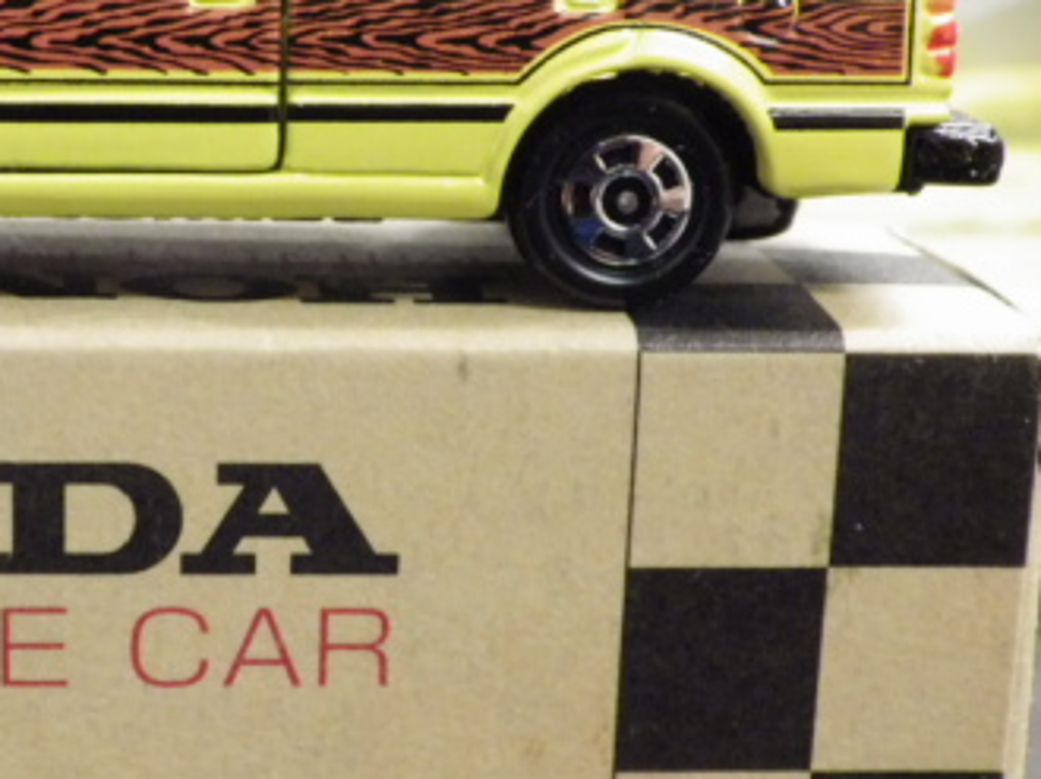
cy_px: 435
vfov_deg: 15.2
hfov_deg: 19.9
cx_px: 126
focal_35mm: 97
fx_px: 2915
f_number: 3.8
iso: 800
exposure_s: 1/30
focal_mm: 9
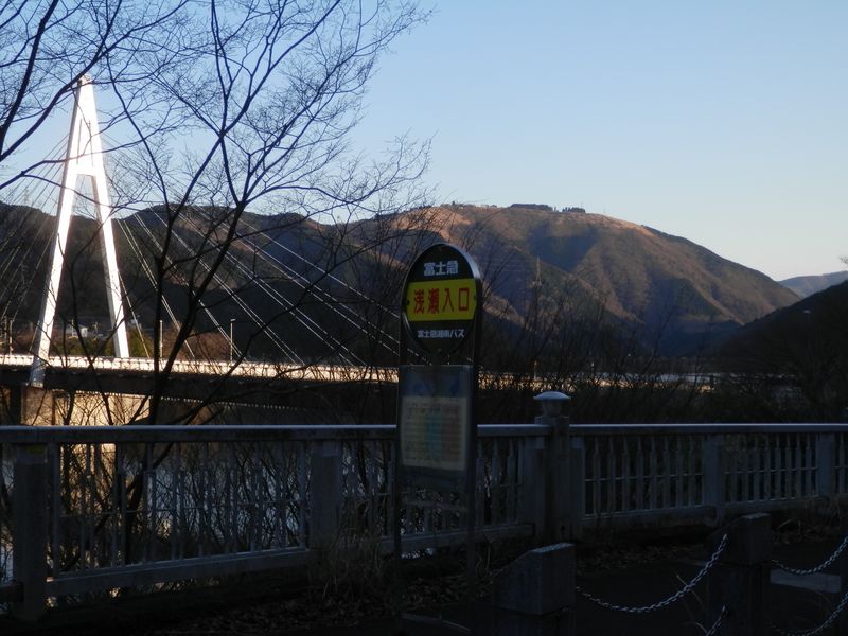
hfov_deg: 42.1
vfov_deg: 32.2
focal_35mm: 45
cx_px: 424
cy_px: 318
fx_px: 1102
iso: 80
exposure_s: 1/250
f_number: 3.8
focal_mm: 8
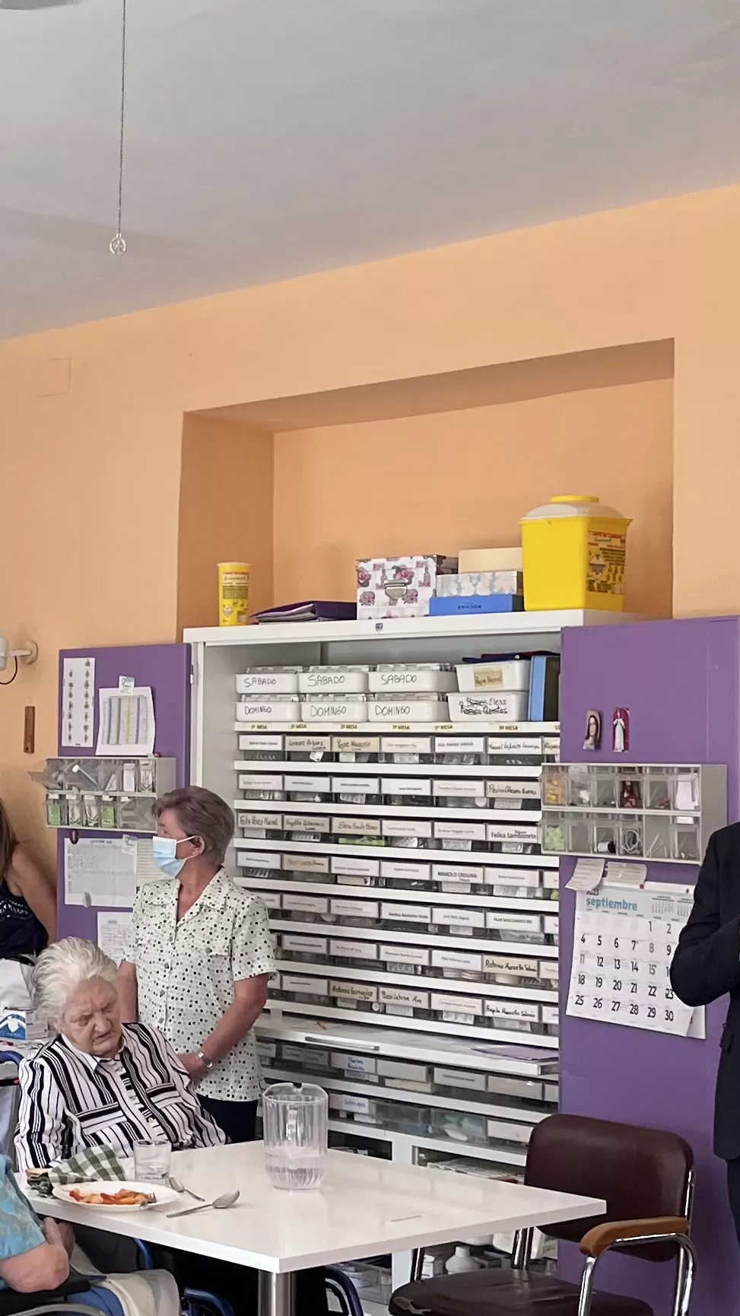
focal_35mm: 66
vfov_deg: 31.9
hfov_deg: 17.7
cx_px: -55
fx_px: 2303
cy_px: 642
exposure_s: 1/121
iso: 64
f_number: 1.6
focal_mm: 5.1
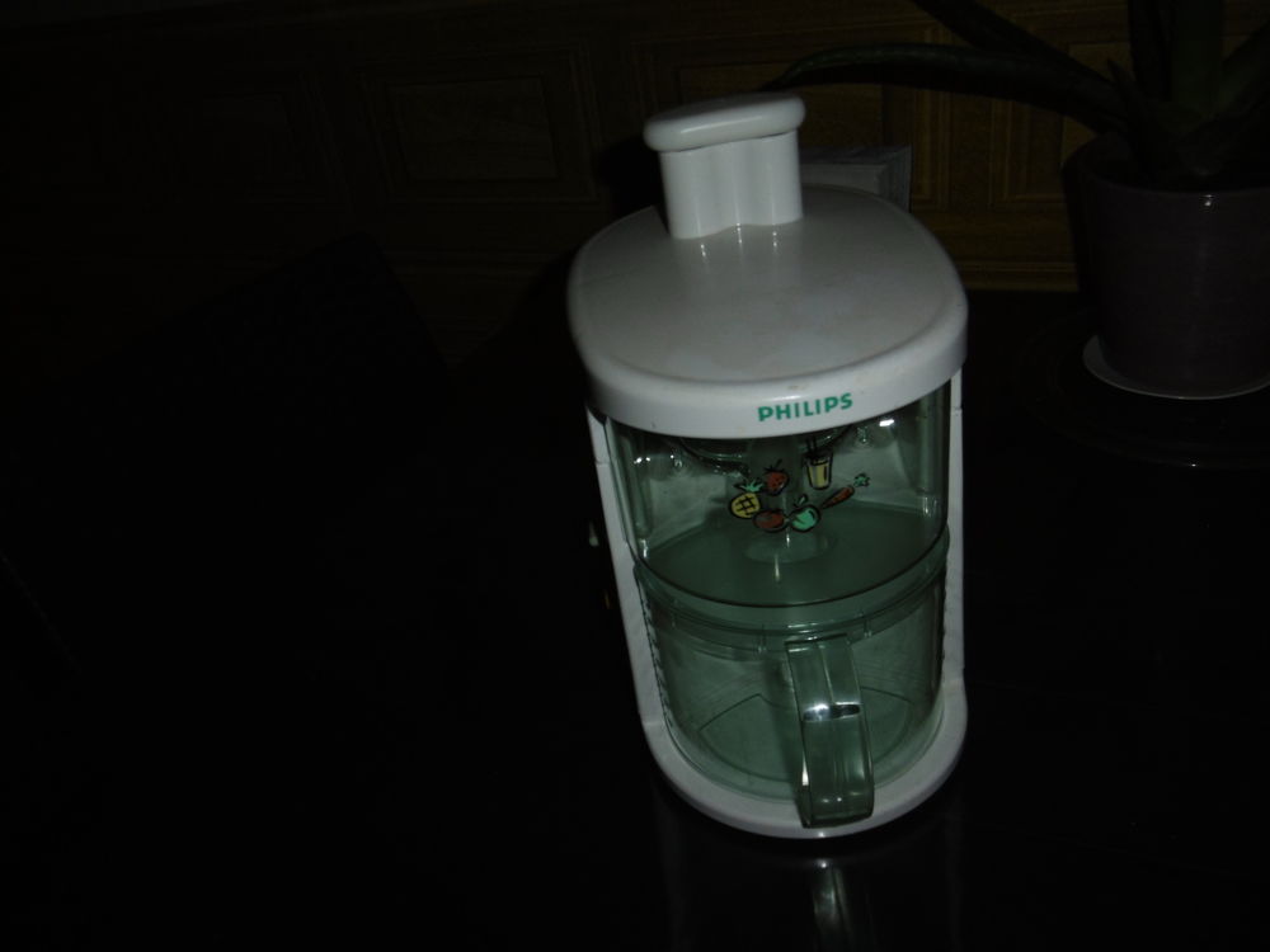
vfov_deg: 49.7
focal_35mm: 28
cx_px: 635
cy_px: 476
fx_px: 1027
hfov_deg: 63.4
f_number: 3.3
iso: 100
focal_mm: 5
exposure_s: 1/60
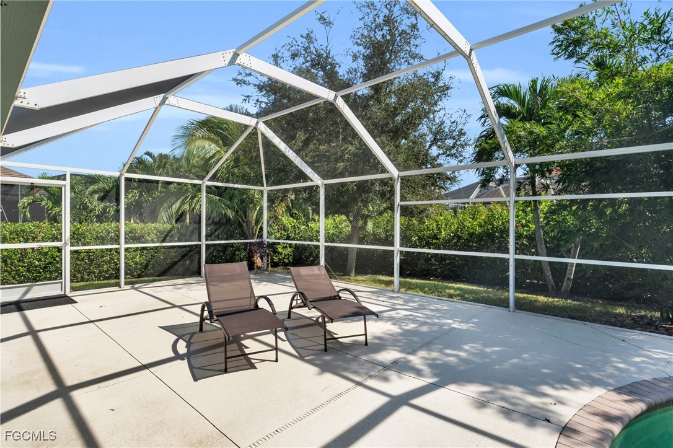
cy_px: 224
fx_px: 336
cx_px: 336
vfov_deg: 67.3
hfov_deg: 90.0
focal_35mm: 18
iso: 200
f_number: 9
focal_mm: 18
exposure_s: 1/250
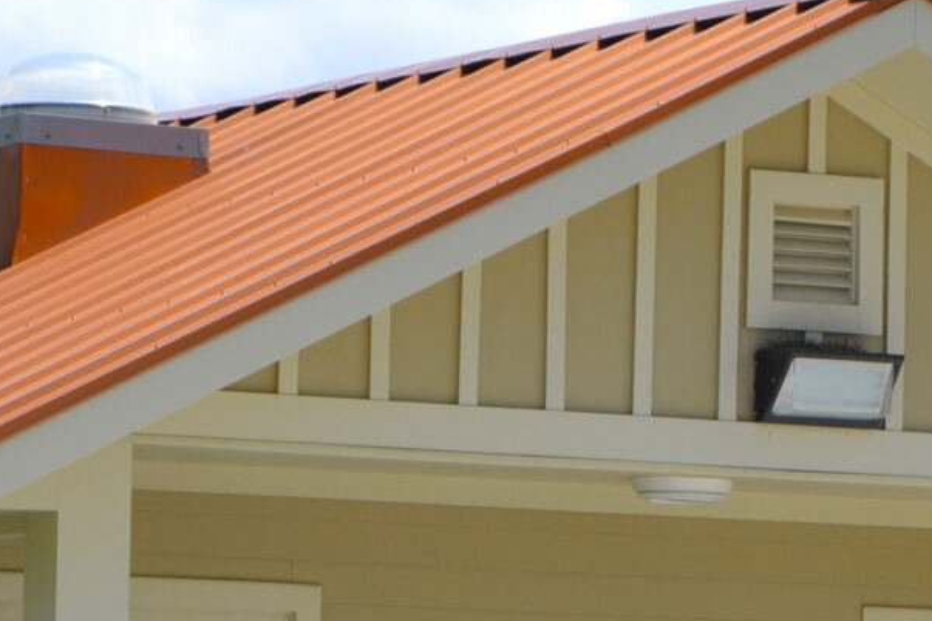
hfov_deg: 8.5
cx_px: 595
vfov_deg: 5.7
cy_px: 679
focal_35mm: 242
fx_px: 6265
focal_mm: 38
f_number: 9
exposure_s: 1/320
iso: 100
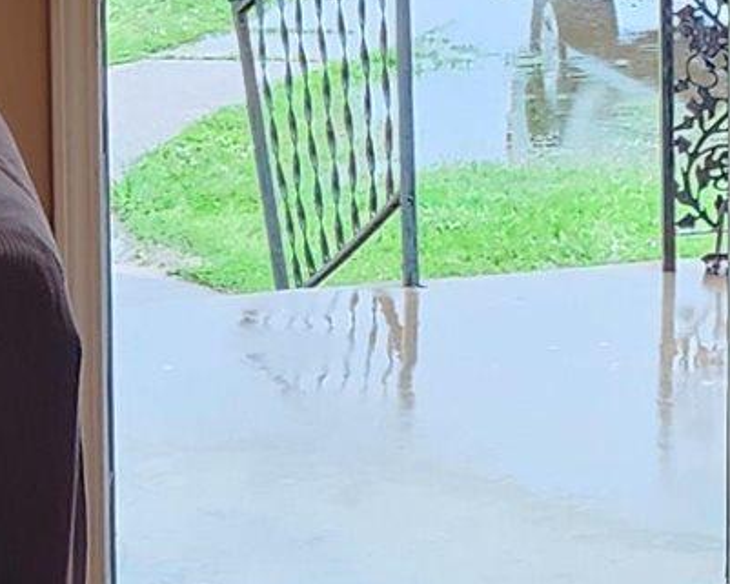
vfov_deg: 8.9
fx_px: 3717
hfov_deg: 10.5
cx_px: 1347
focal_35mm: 172
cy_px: -11
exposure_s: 1/120
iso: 125
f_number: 1.8
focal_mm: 5.4
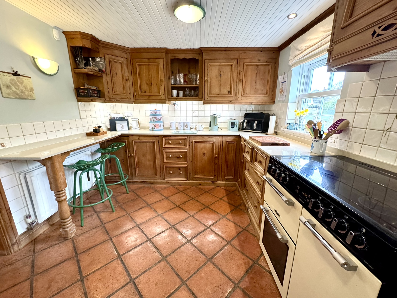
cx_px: 198
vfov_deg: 85.7
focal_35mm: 14
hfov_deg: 102.1
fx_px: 161
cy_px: 149
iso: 250
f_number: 2.2
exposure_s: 1/100
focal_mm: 2.22
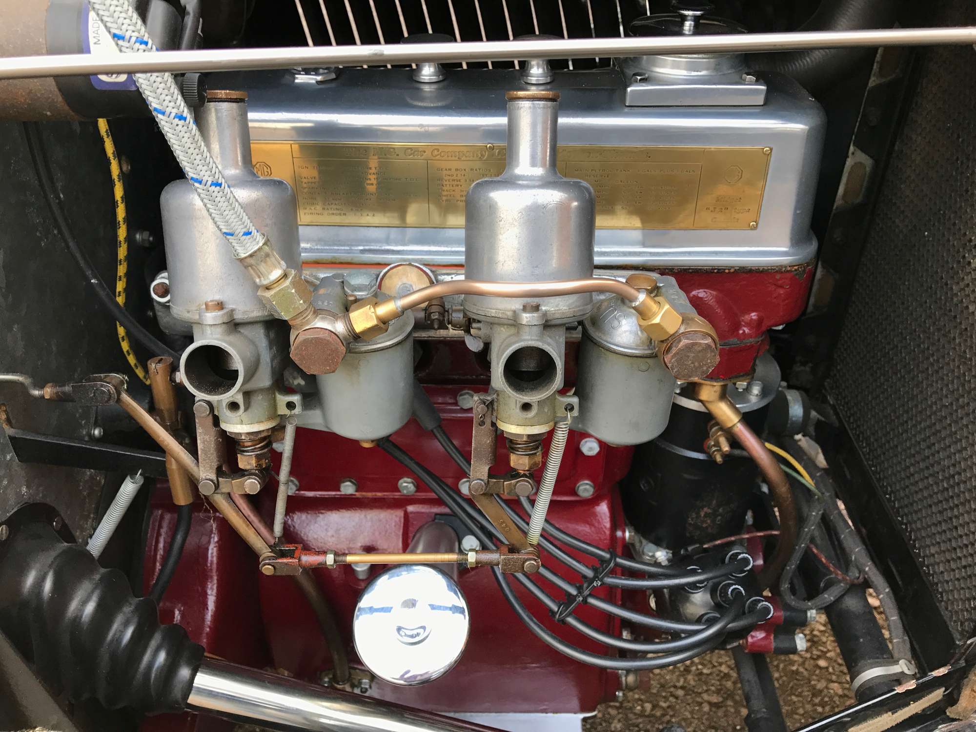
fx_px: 789
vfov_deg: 49.7
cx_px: 488
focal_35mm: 28
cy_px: 366
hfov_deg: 63.4
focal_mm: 3.99
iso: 25
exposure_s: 1/50
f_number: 1.8
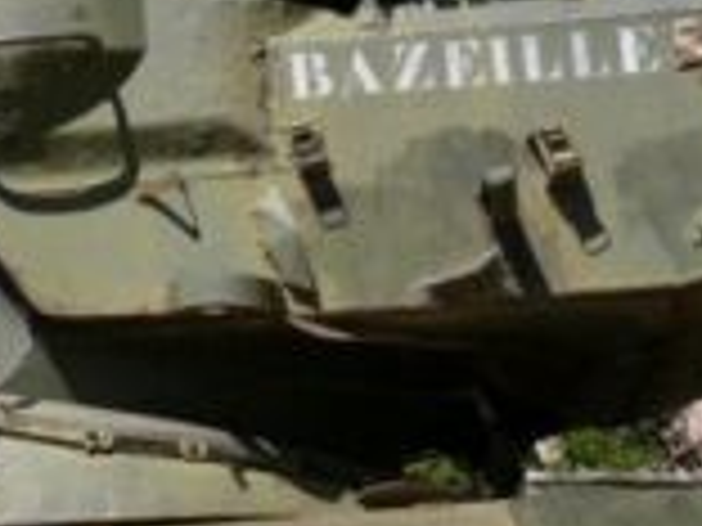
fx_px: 2859
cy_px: -128
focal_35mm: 141
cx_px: -202
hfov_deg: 13.5
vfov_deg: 10.3
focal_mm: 8.5
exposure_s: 1/500
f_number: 7.1
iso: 100
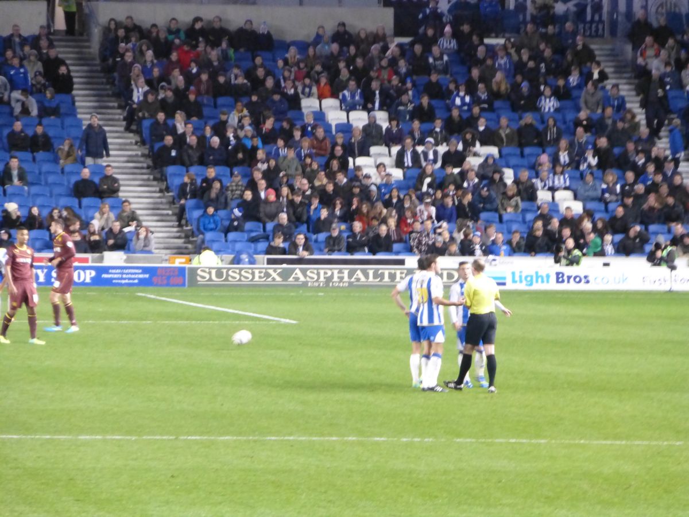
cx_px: 344
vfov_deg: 4.4
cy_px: 258
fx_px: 6688
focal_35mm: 336
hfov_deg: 5.9
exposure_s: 1/15
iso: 800
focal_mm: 60
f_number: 5.9
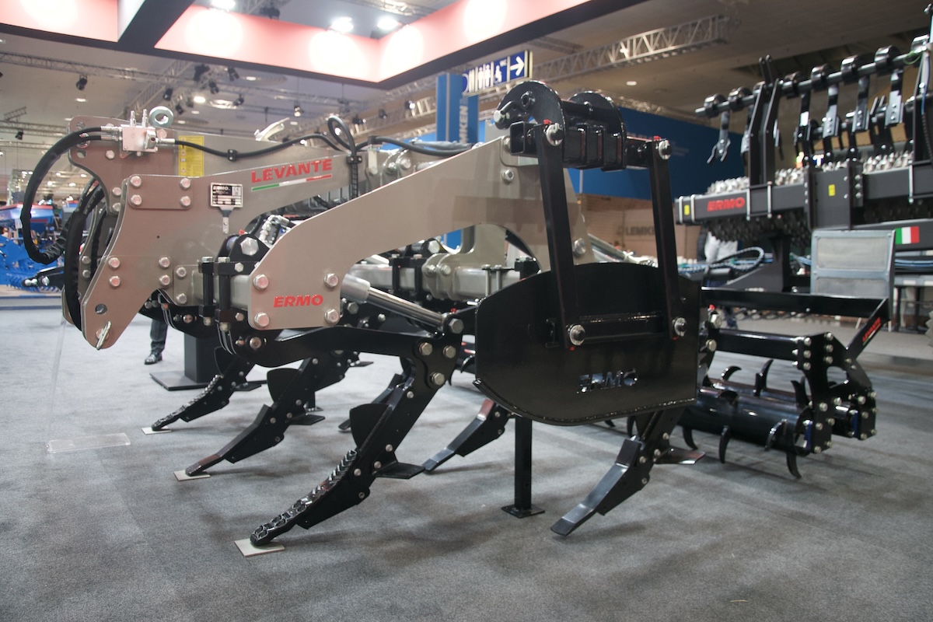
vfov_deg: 47.9
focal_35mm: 27
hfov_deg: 67.4
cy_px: 311
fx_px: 700
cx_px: 466
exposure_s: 1/60
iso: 720
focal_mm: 18
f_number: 4
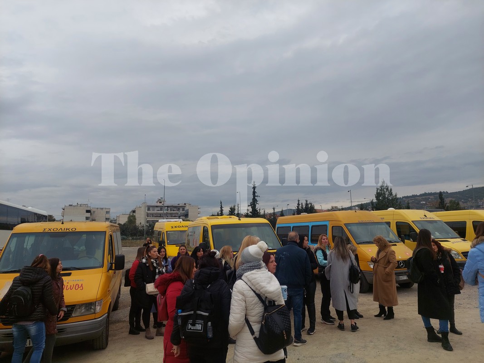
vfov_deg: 56.8
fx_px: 336
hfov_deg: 71.6
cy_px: 182
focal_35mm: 24
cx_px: 242
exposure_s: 1/586
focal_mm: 5.23
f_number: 1.8
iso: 40
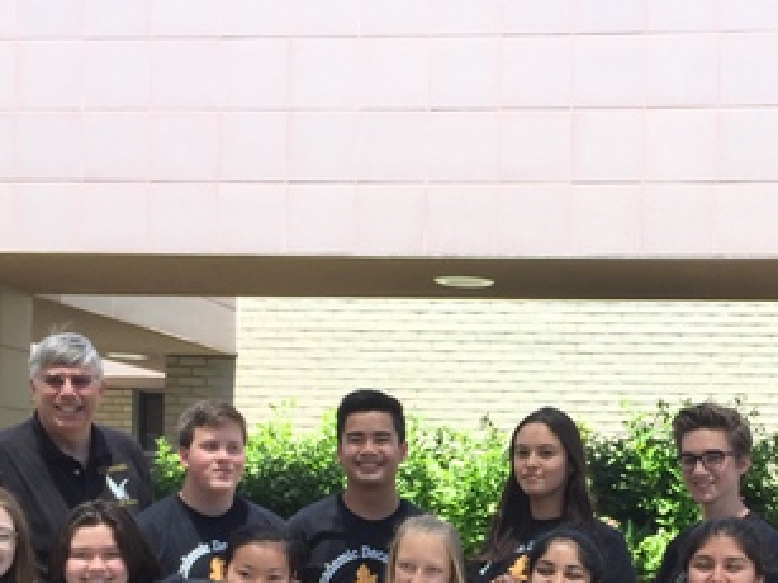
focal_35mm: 68
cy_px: 540
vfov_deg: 21.1
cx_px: 611
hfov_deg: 28.0
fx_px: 1528
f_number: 2.2
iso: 32
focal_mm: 4.15
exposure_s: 1/476
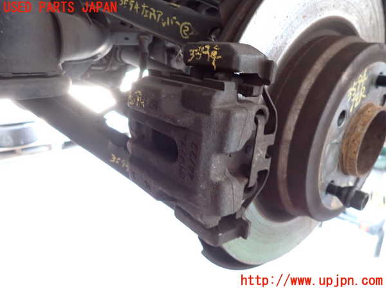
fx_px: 279
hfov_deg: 69.4
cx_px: 193
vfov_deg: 54.9
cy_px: 144
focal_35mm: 25
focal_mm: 4.5
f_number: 2
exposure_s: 1/30
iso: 800
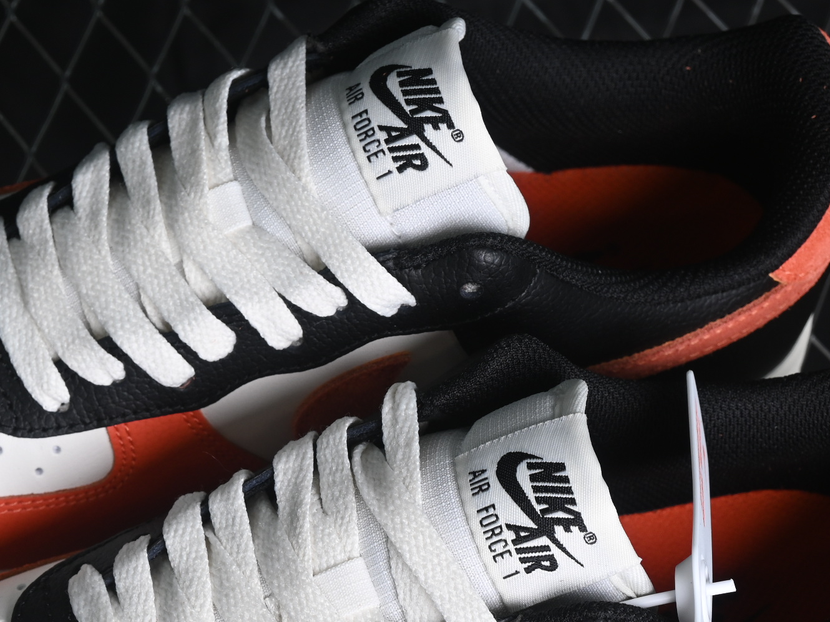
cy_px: 522
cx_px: 290
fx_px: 3620
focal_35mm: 151
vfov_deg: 9.8
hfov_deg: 13.1
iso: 160
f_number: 7.1
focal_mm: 50
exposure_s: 1/60
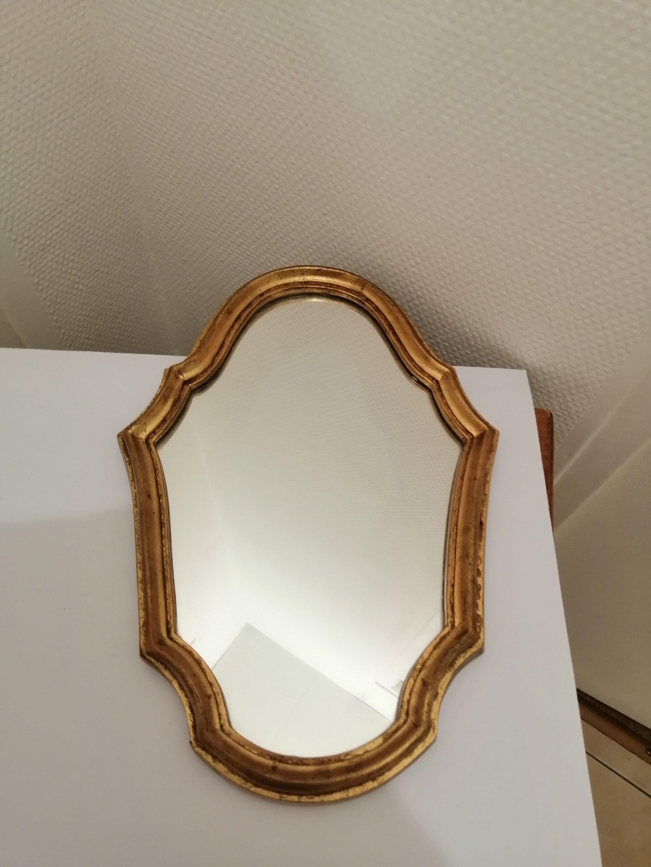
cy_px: 434
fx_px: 652
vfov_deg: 67.3
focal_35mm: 26
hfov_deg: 53.1
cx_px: 326
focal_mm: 3.96
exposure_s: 1/33.3
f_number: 1.8
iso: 200
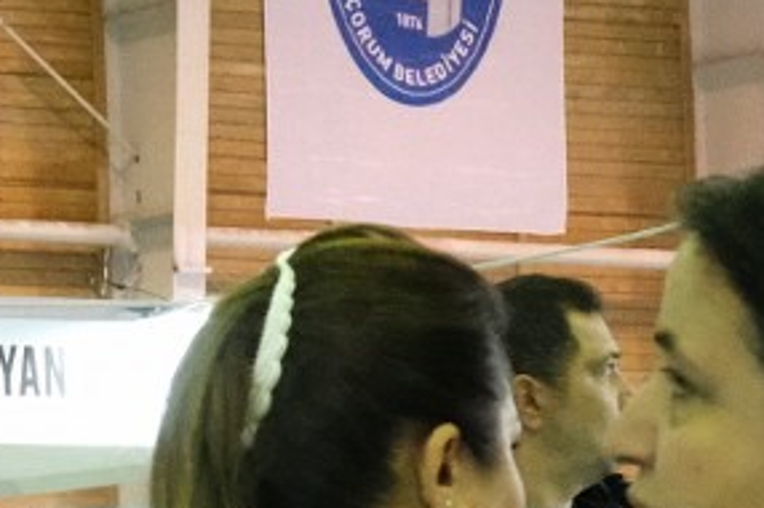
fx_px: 3858
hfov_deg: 9.9
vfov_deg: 7.4
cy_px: 733
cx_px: -1057
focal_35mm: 182
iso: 12800
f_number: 5
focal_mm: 21.9
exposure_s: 1/160
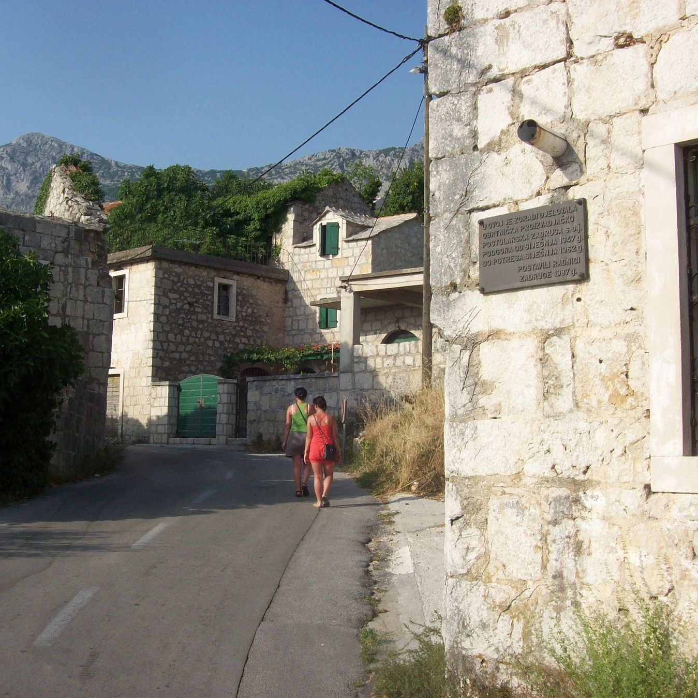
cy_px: 350
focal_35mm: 43
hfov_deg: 39.1
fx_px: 981
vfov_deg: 39.2
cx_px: 307
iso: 80
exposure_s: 1/631
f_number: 4.8
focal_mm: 6
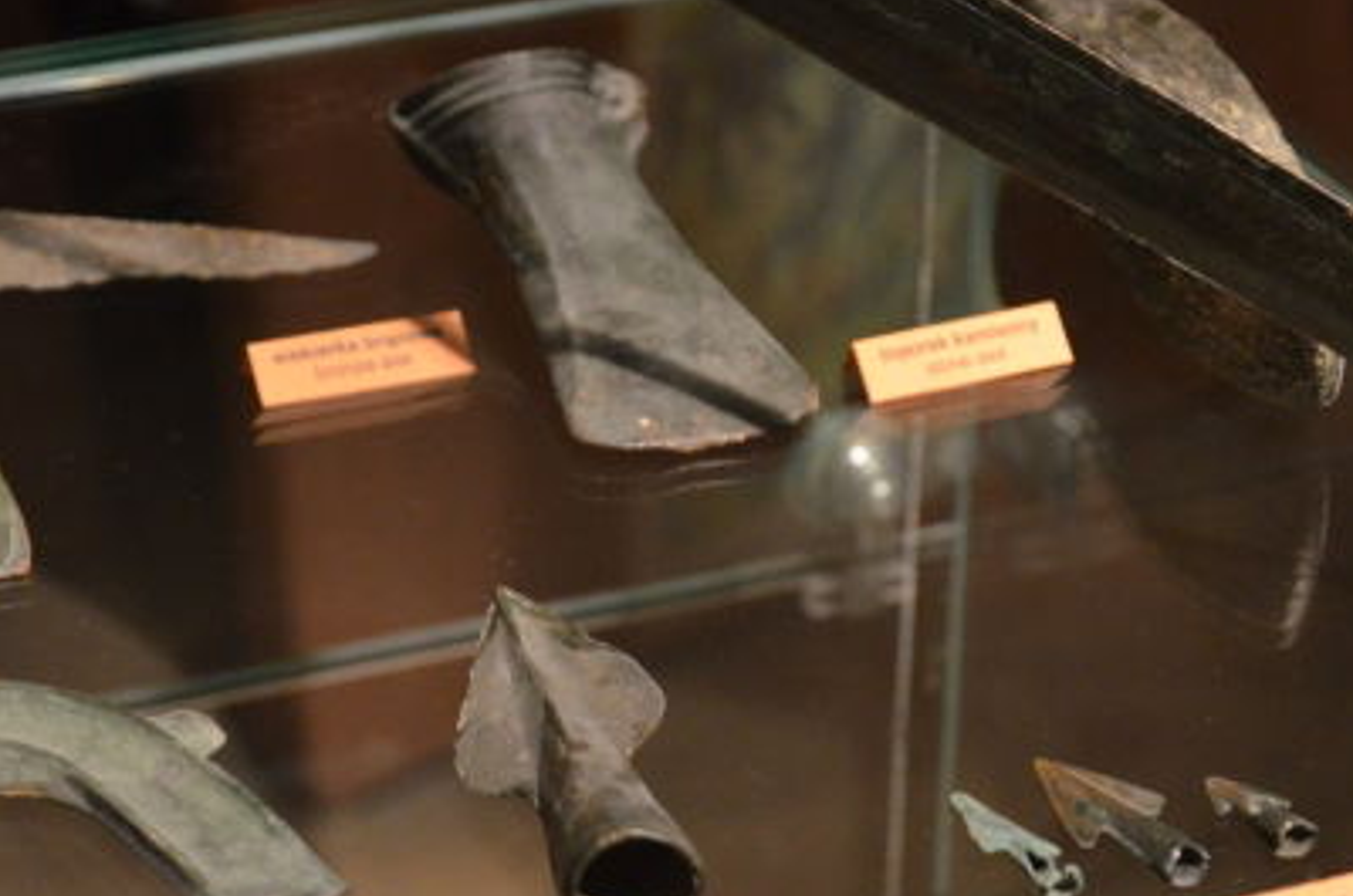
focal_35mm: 114
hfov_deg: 17.9
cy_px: 585
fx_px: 4276
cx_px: 480
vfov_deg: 12.0
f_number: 4.5
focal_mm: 38
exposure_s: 1/30
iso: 2200
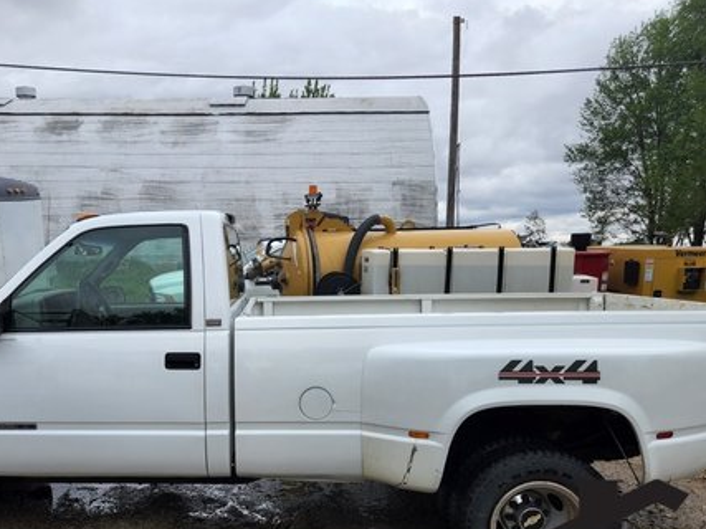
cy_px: 356
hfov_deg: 53.1
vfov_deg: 41.2
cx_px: 249
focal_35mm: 34
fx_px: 693
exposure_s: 1/720
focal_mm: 5.4
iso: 20
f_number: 1.8
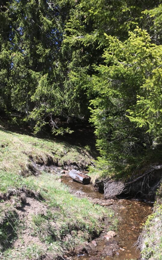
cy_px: 154
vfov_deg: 52.4
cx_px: 106
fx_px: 261
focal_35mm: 37
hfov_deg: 34.2
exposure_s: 1/549
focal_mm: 4.15
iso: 25
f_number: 2.2
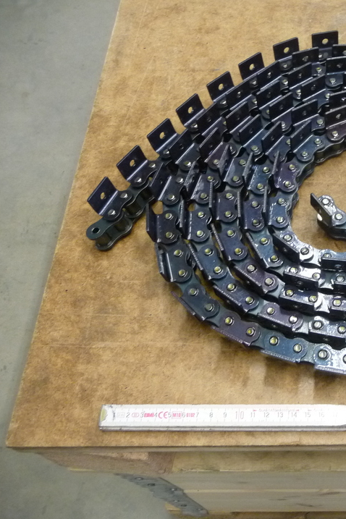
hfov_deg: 31.6
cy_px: 260
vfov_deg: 49.6
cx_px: 345
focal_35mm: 39
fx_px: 562
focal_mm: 4.7
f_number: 3.3
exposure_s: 1/20
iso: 400
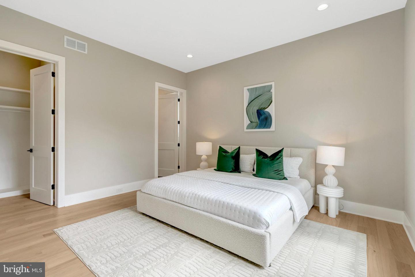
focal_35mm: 16
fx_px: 184
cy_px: 138
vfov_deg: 73.7
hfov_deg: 96.7
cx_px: 208
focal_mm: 16
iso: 1250
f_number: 8
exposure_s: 1/160
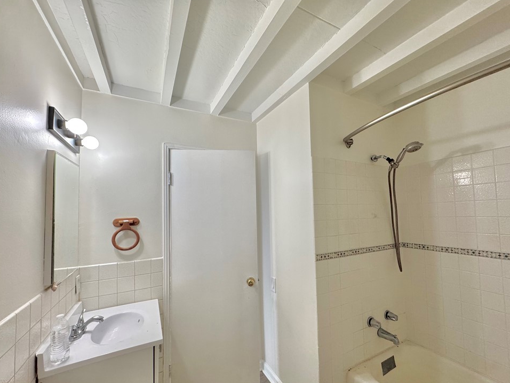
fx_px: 221
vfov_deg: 81.7
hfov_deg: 98.1
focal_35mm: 15
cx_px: 266
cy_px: 202
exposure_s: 1/120
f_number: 2.2
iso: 250
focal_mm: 2.22
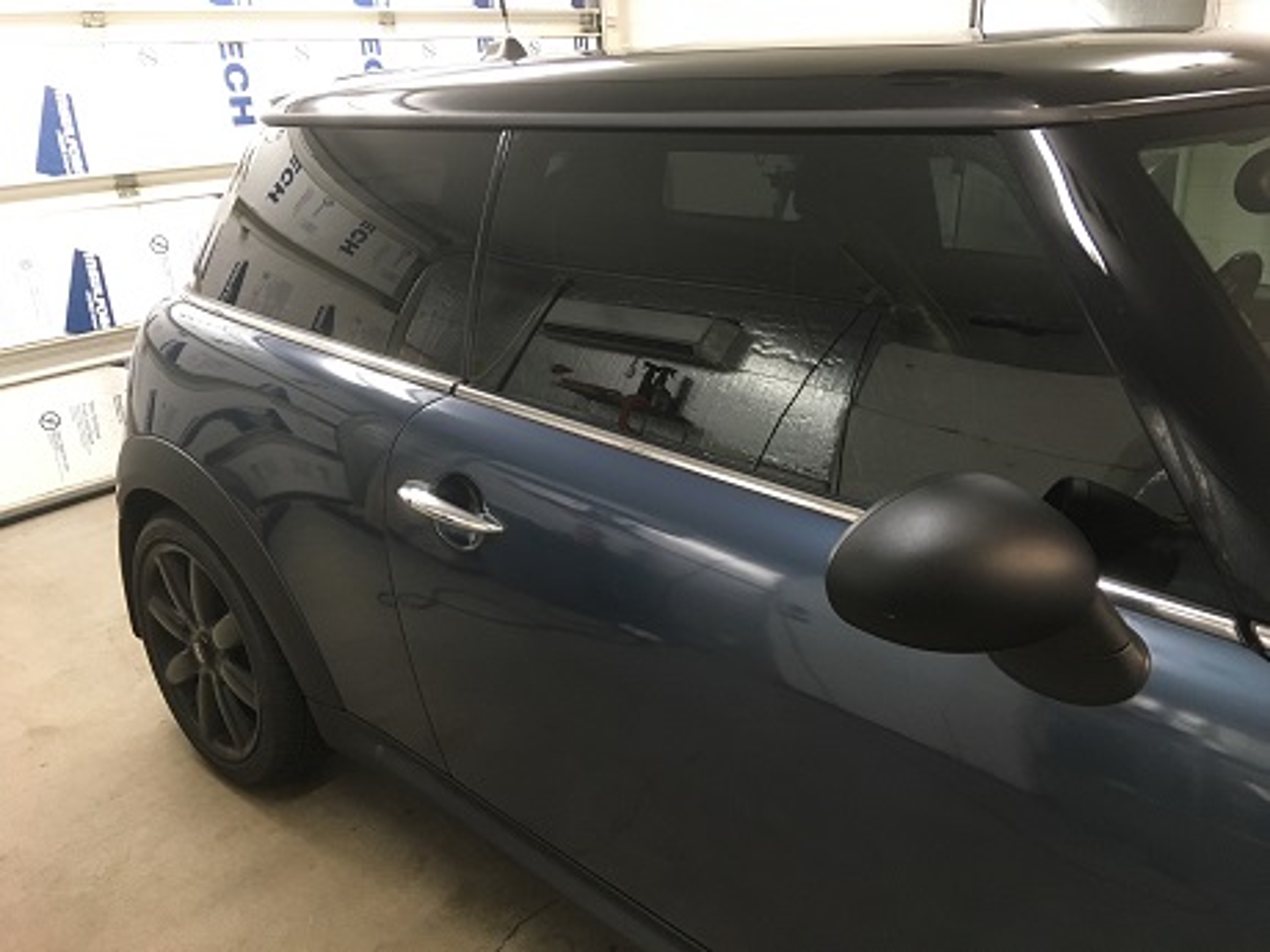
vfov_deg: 48.2
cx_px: 635
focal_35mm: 29
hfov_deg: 61.7
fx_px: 1064
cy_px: 476
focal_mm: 4.15
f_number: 2.2
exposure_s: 1/30
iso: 125
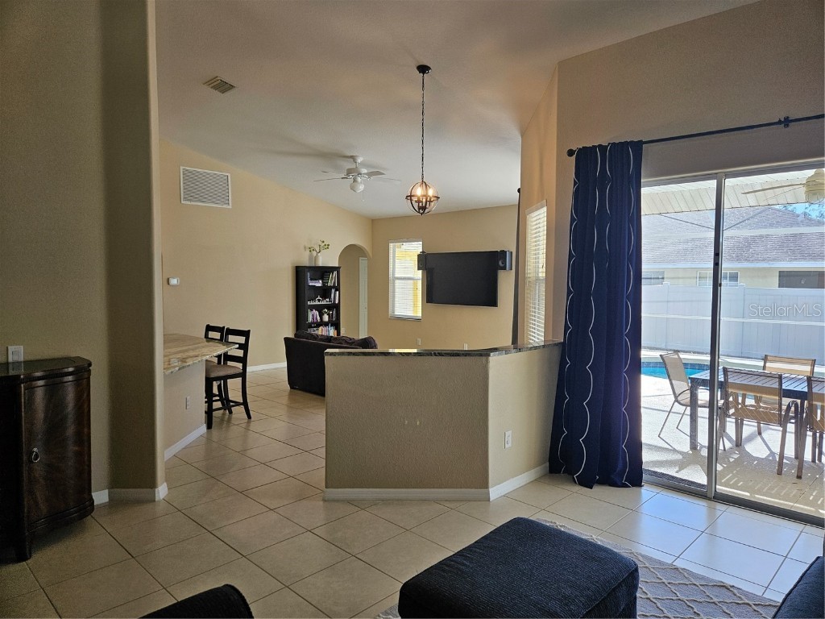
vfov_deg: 58.9
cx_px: 412
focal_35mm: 23
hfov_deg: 73.9
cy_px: 310
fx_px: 548
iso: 80
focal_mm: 5.4
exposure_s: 1/120
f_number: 1.8
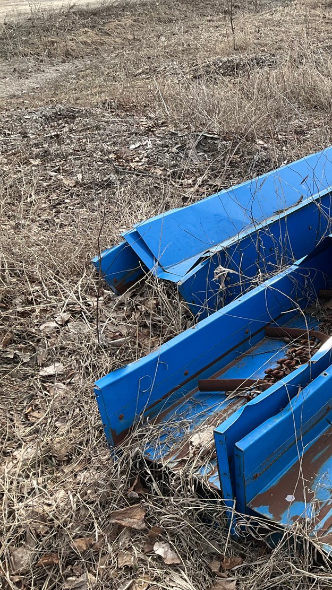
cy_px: 295
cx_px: 392
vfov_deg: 47.4
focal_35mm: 43
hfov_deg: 25.1
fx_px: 673
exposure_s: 1/446
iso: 25
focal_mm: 3
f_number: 1.8
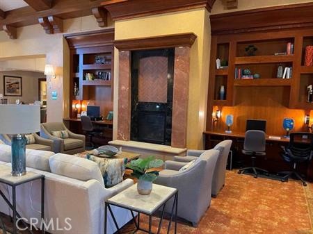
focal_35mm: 26
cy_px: 117
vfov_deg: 53.0
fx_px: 235
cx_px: 156
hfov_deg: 67.3
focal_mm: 5.1
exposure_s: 1/40
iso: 400
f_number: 1.6
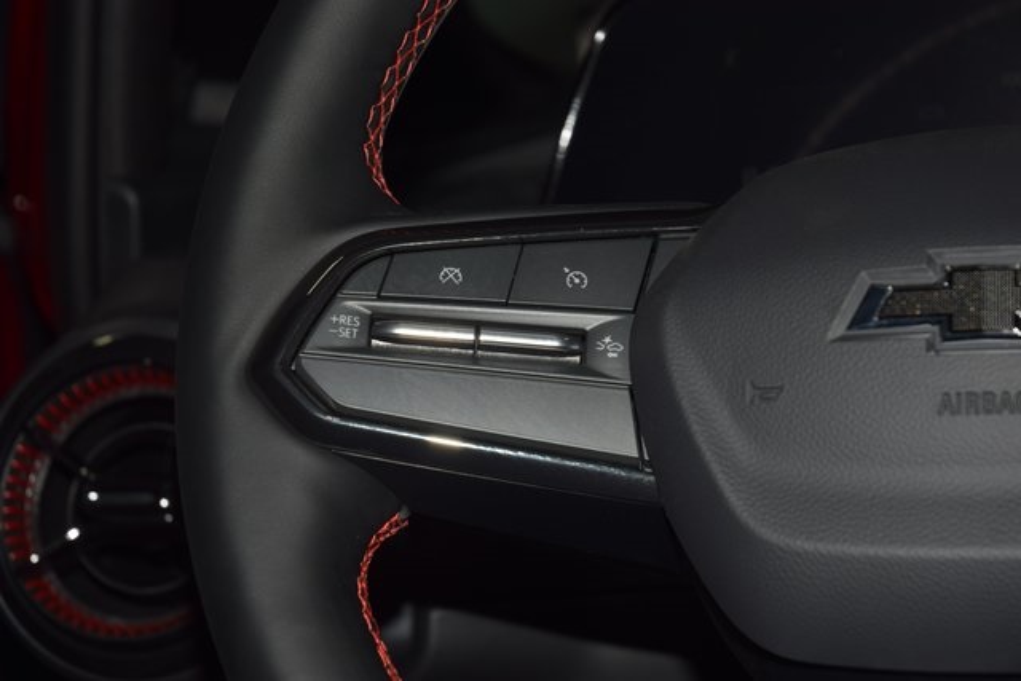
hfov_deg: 19.5
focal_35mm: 105
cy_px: 340
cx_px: 510
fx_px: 2978
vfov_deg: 13.0
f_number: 8
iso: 100
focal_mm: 70
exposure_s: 1/125
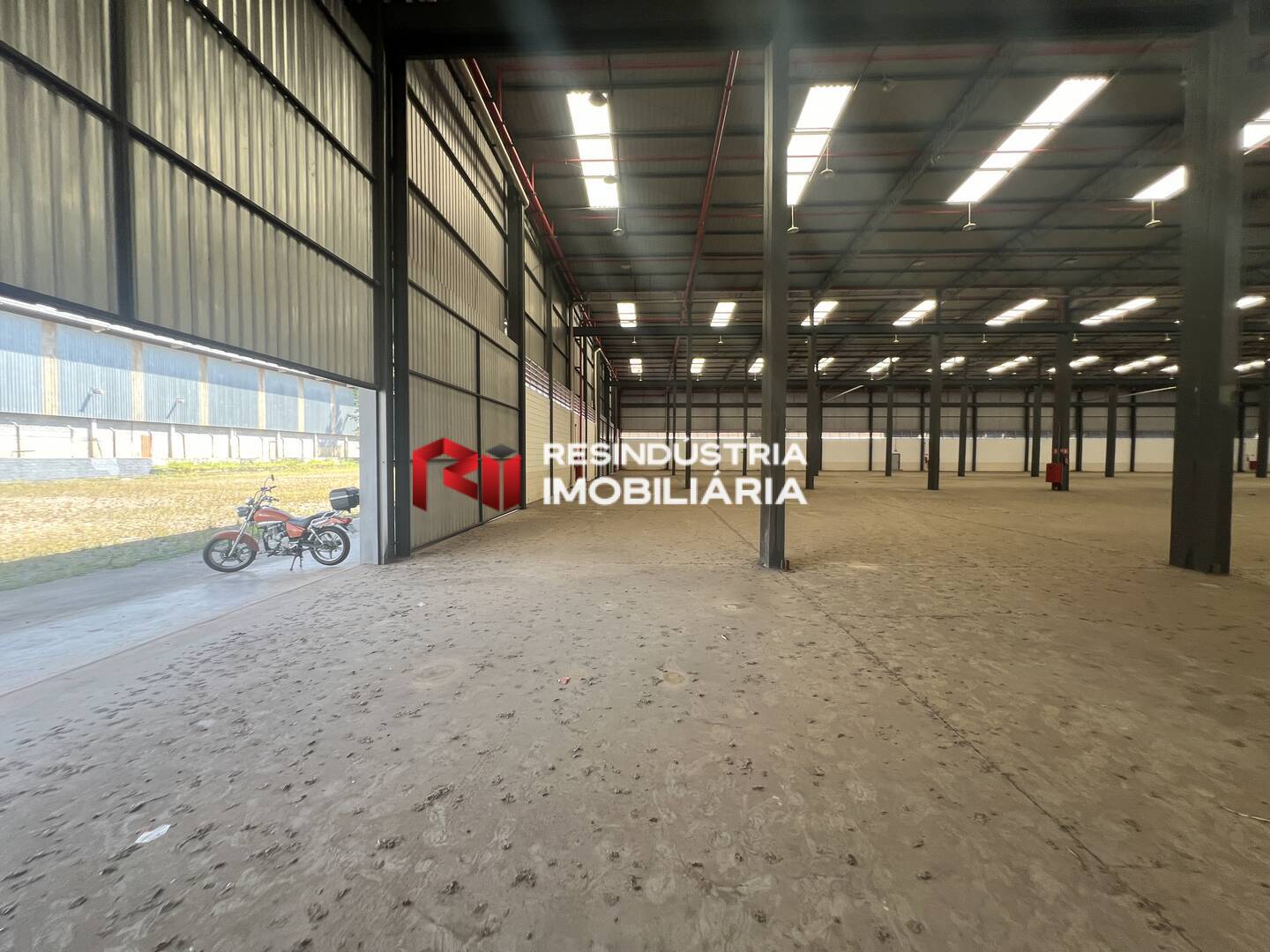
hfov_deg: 106.2
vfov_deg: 89.9
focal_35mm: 13
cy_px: 476
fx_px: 477
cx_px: 635
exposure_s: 1/99
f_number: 1.8
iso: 50
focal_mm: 1.57
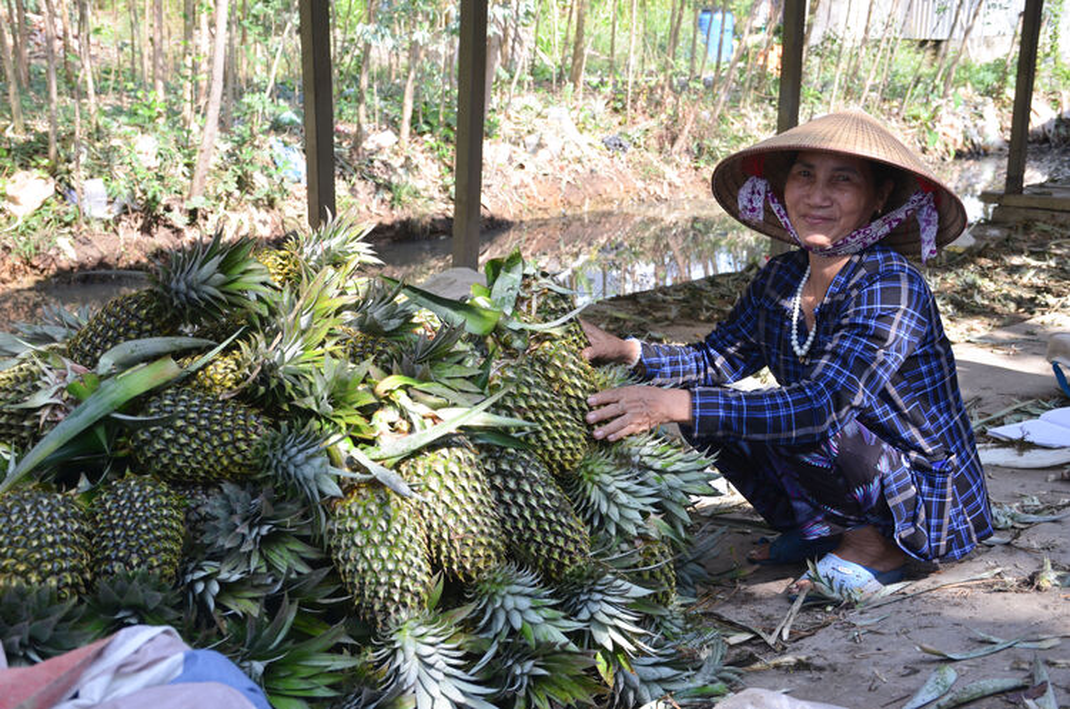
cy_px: 354
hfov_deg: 41.2
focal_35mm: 48
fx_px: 1424
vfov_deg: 28.0
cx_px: 535
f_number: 6.3
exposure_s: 1/160
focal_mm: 32
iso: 200
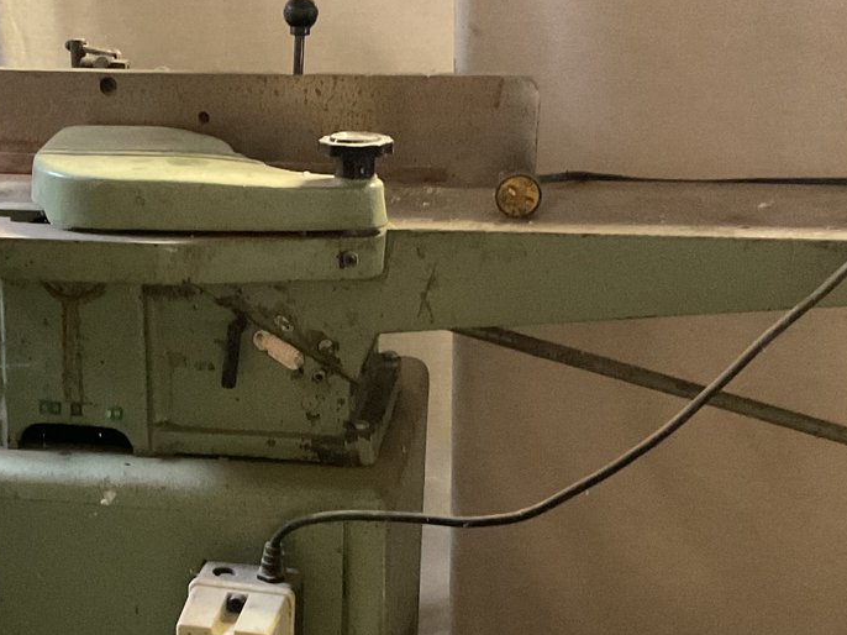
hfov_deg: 29.9
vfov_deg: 22.7
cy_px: 477
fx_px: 1565
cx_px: 229
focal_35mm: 64
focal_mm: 3
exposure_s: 1/24
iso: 500
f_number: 1.8
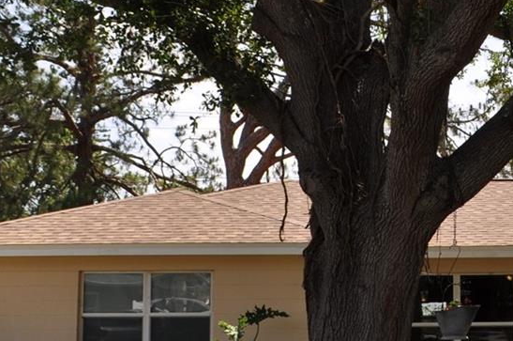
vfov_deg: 17.2
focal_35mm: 79
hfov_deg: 25.1
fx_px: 1124
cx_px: 434
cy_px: 118
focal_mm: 18
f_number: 9
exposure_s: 1/320
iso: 200
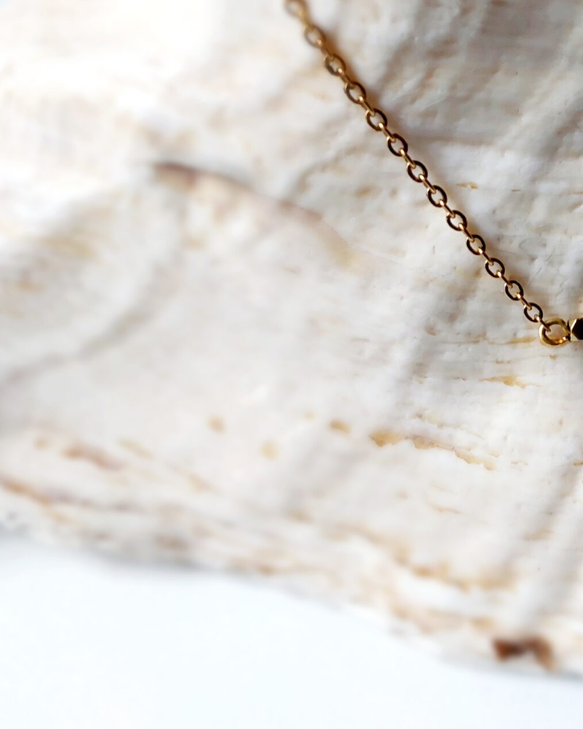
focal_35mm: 59
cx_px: 662
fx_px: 1273
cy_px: 206
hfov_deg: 23.9
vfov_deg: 31.5
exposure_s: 1/50
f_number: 1.8
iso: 32
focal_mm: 4.6
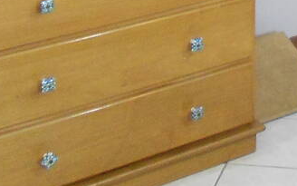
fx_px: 979
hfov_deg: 16.3
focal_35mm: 121
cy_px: -264
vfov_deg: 9.6
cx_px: 394
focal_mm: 4.6
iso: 400
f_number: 3.2
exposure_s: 1/15
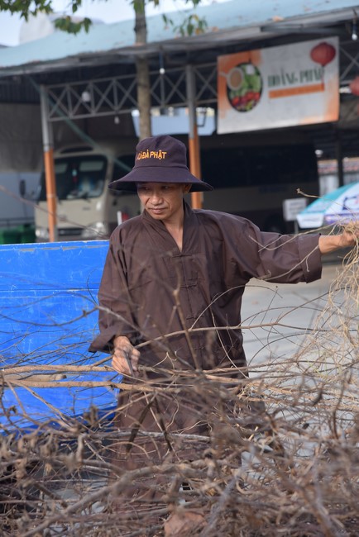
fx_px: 1494
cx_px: 180
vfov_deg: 20.4
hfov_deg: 13.7
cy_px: 268
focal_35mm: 100
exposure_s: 1/160
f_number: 6.3
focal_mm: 100
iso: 100
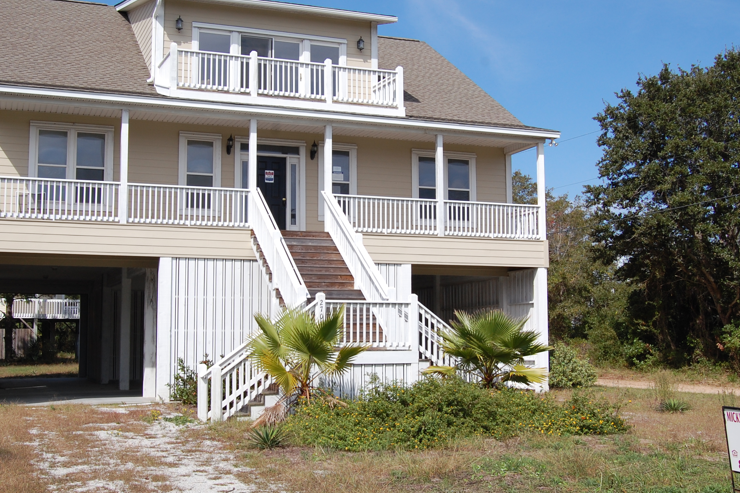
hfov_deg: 41.9
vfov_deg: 28.7
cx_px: 360
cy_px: 241
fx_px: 966
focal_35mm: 47
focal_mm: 24
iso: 200
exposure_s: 1/400
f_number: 10
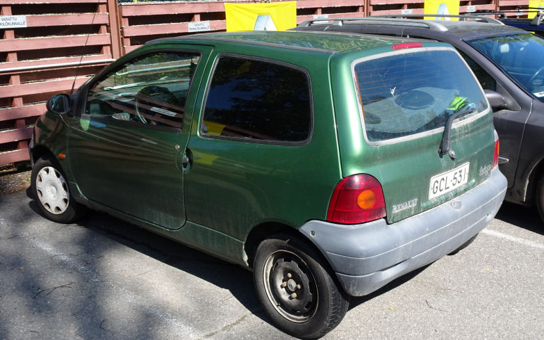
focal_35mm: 39
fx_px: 578
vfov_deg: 32.7
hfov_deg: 50.4
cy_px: 138
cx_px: 269
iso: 80
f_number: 4
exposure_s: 1/320
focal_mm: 6.17
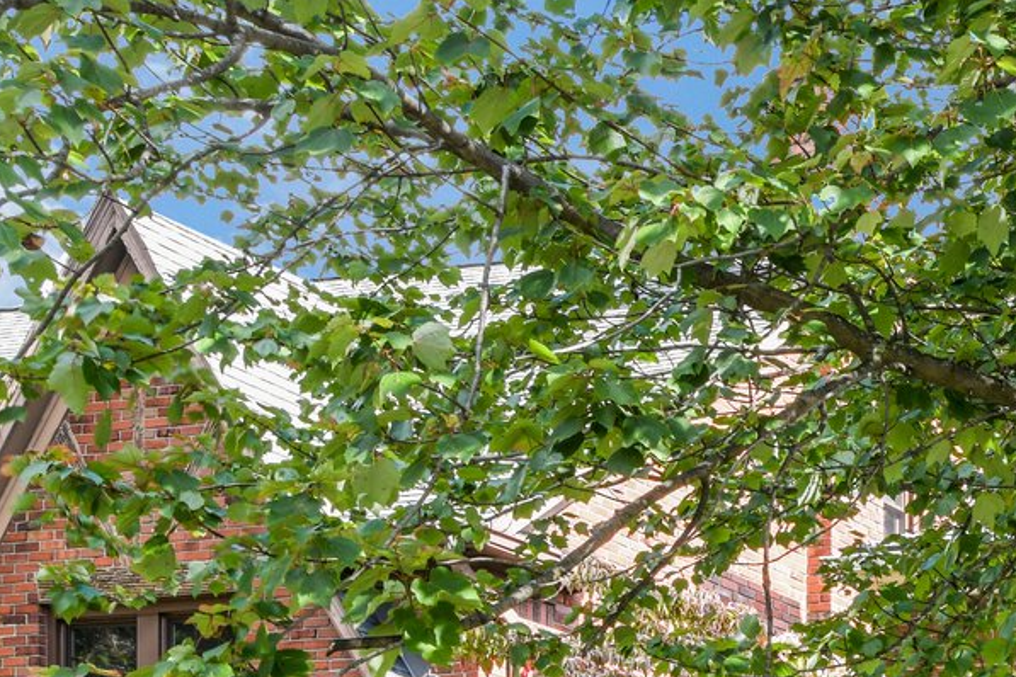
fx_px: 2709
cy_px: 996
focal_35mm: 96
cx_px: 1729
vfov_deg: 13.5
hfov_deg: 17.8
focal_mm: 28
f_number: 14
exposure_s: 1/15
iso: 100
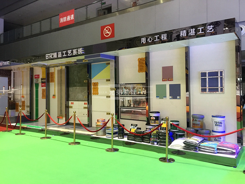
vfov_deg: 48.2
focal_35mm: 29
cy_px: 92
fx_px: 205
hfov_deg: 61.7
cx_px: 122
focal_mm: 4.15
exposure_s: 1/17
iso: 100
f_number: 2.2
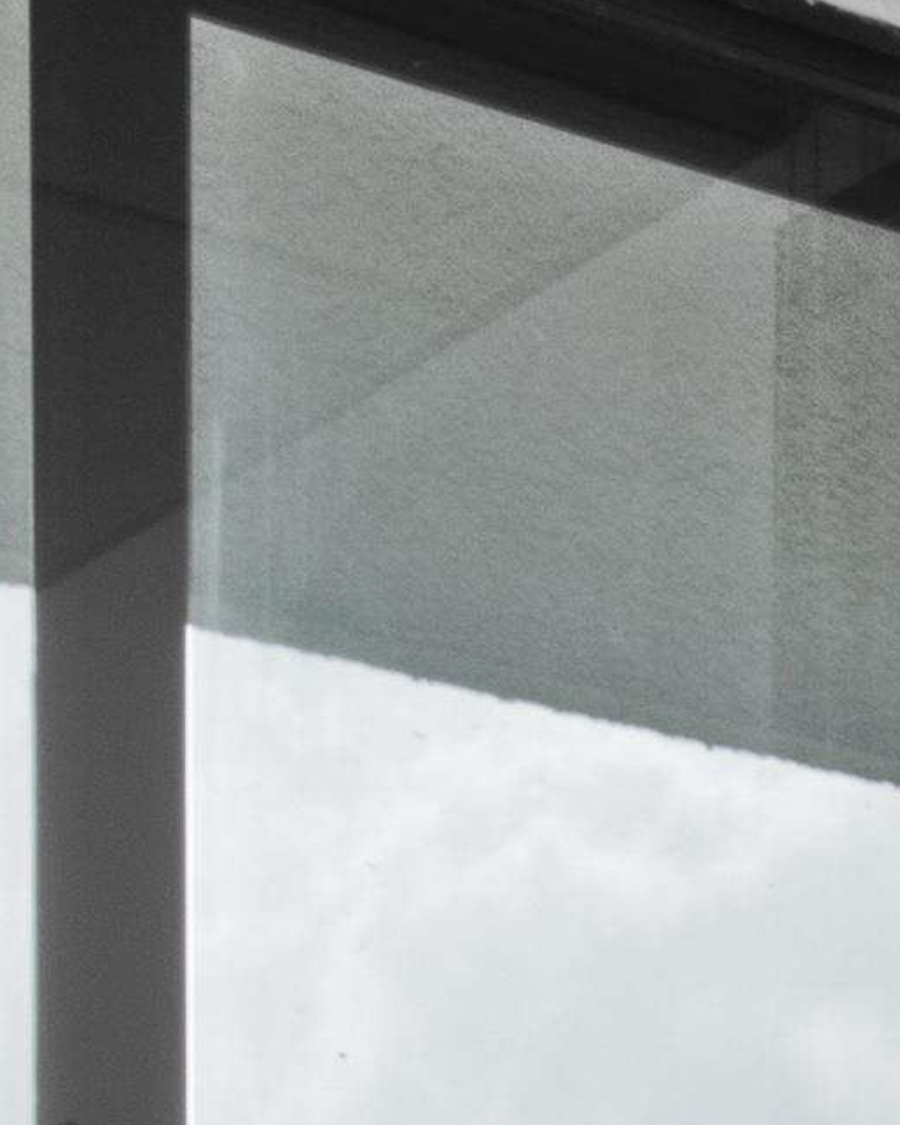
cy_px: 2435
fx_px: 5828
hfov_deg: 7.6
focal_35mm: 175
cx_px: 2779
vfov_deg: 10.0
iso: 125
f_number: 11
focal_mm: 20
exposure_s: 1/80
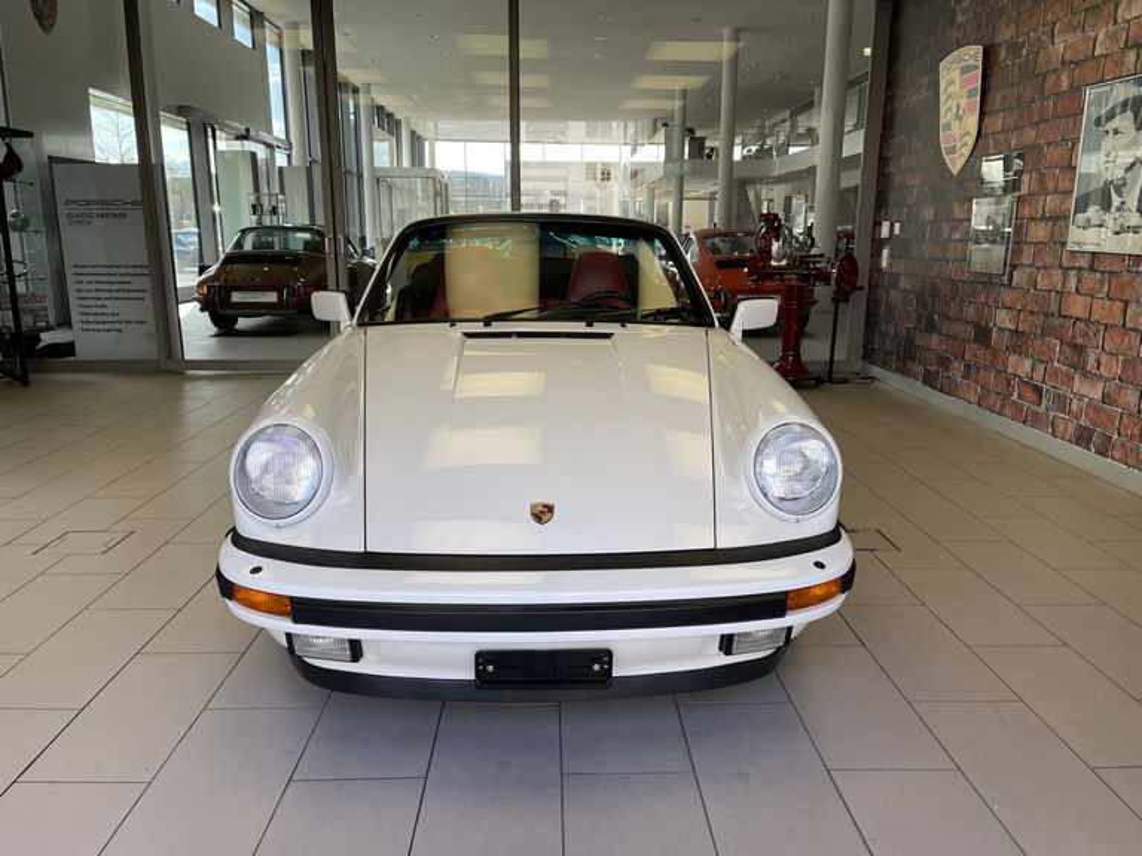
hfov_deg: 67.3
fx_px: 858
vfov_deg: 53.1
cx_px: 571
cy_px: 428
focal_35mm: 26
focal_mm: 5.1
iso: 32
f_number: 1.6
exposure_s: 1/374
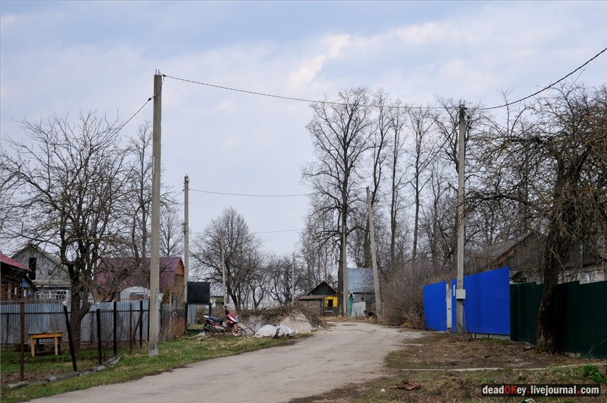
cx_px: 304
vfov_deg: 20.1
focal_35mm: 68
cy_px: 202
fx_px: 1136
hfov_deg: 29.9
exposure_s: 1/640
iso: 250
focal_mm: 45
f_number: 8
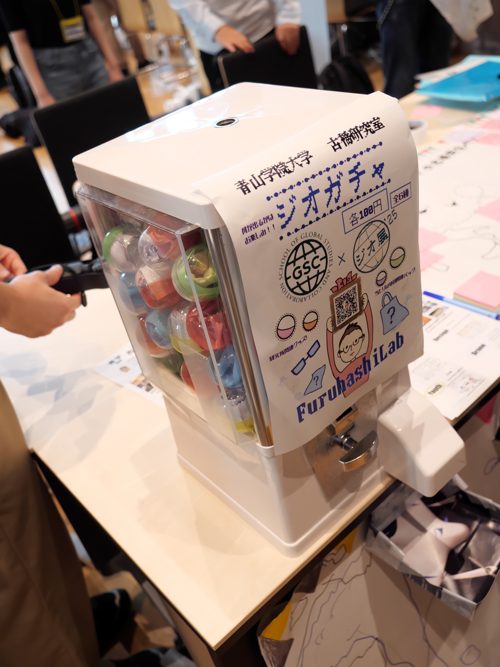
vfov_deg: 56.8
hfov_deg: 44.2
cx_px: 250
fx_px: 616
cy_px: 334
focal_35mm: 32
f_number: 3.1
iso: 640
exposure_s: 1/80
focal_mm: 16
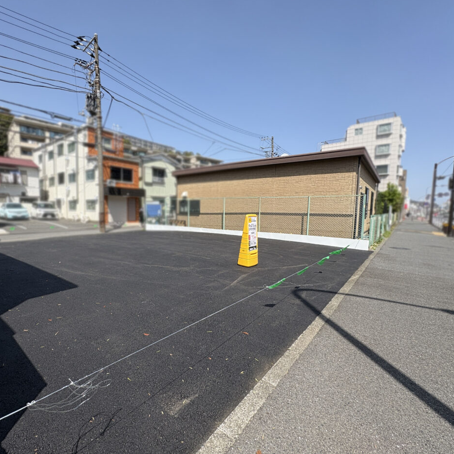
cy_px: 231
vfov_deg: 84.0
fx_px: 252
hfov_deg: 83.0
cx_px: 182
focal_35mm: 17
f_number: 2.2
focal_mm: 2.22
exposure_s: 1/1789
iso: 50
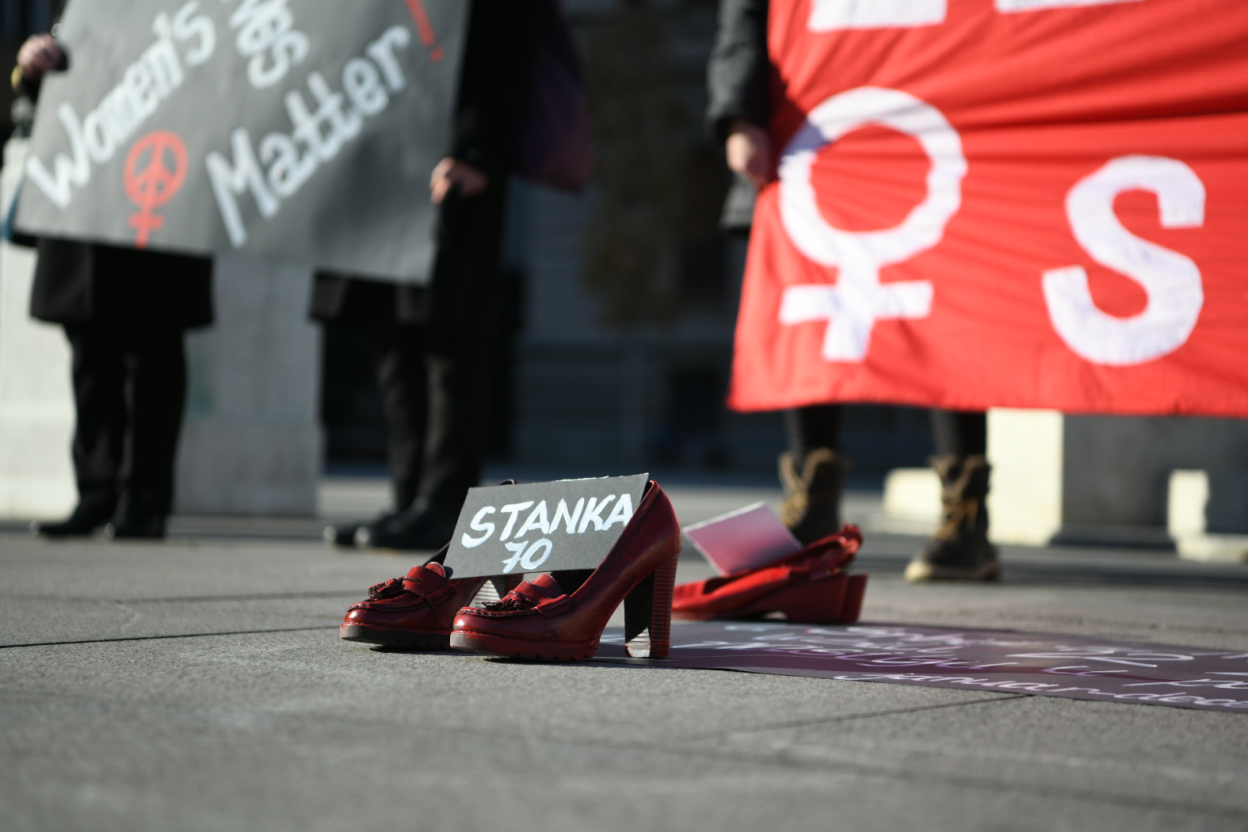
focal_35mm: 72
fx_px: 2496
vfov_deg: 18.9
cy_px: 418
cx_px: 613
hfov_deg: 28.1
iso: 500
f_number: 2.8
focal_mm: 70
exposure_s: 1/5000
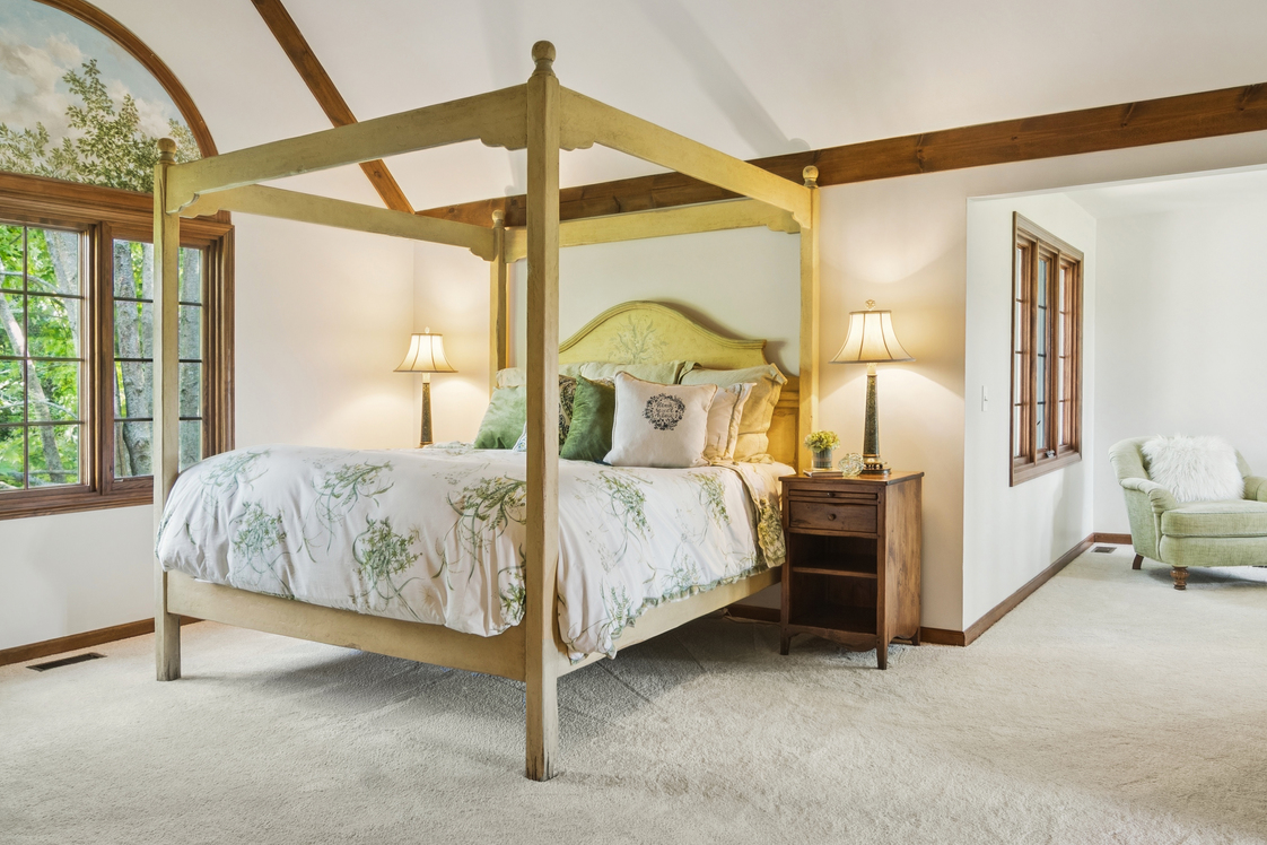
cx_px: 653
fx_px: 915
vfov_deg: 49.5
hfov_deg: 69.4
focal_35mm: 26
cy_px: 383
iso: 200
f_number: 8
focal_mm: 12
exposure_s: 1/2
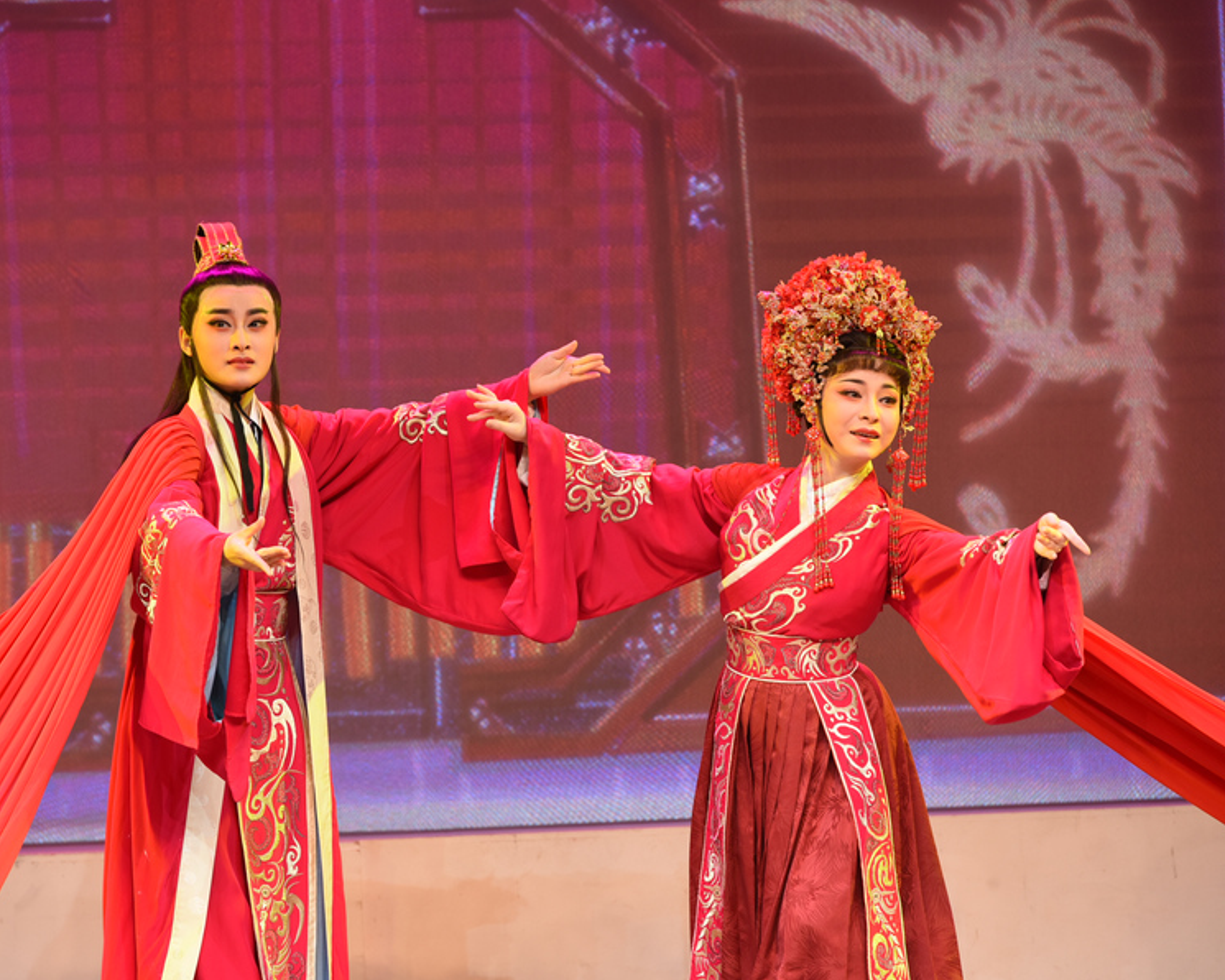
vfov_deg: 7.6
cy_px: 490
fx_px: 7396
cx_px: 515
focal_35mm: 204
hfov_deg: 9.5
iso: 640
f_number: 5.6
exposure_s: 1/160
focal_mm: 180
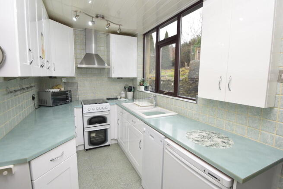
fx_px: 136
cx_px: 142
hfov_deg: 92.4
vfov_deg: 69.7
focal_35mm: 17
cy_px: 94
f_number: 5
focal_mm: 11.5
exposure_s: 1/100
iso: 800
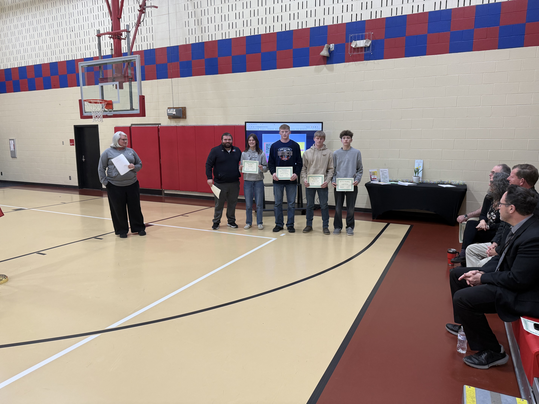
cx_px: 270
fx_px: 374
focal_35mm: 24
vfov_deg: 56.8
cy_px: 202
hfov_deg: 71.6
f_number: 1.78
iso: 160
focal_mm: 6.76
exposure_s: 1/90
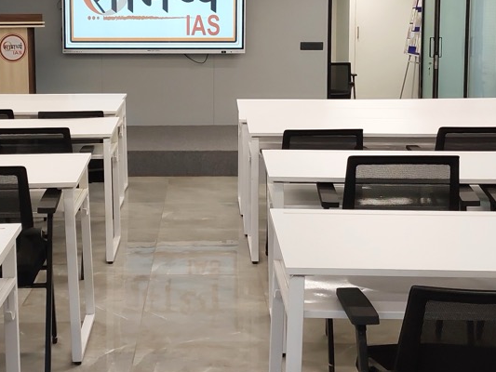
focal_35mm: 63
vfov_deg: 23.1
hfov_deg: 30.5
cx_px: 172
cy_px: 97
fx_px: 903
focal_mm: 5.32
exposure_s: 1/100
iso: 125
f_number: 1.8
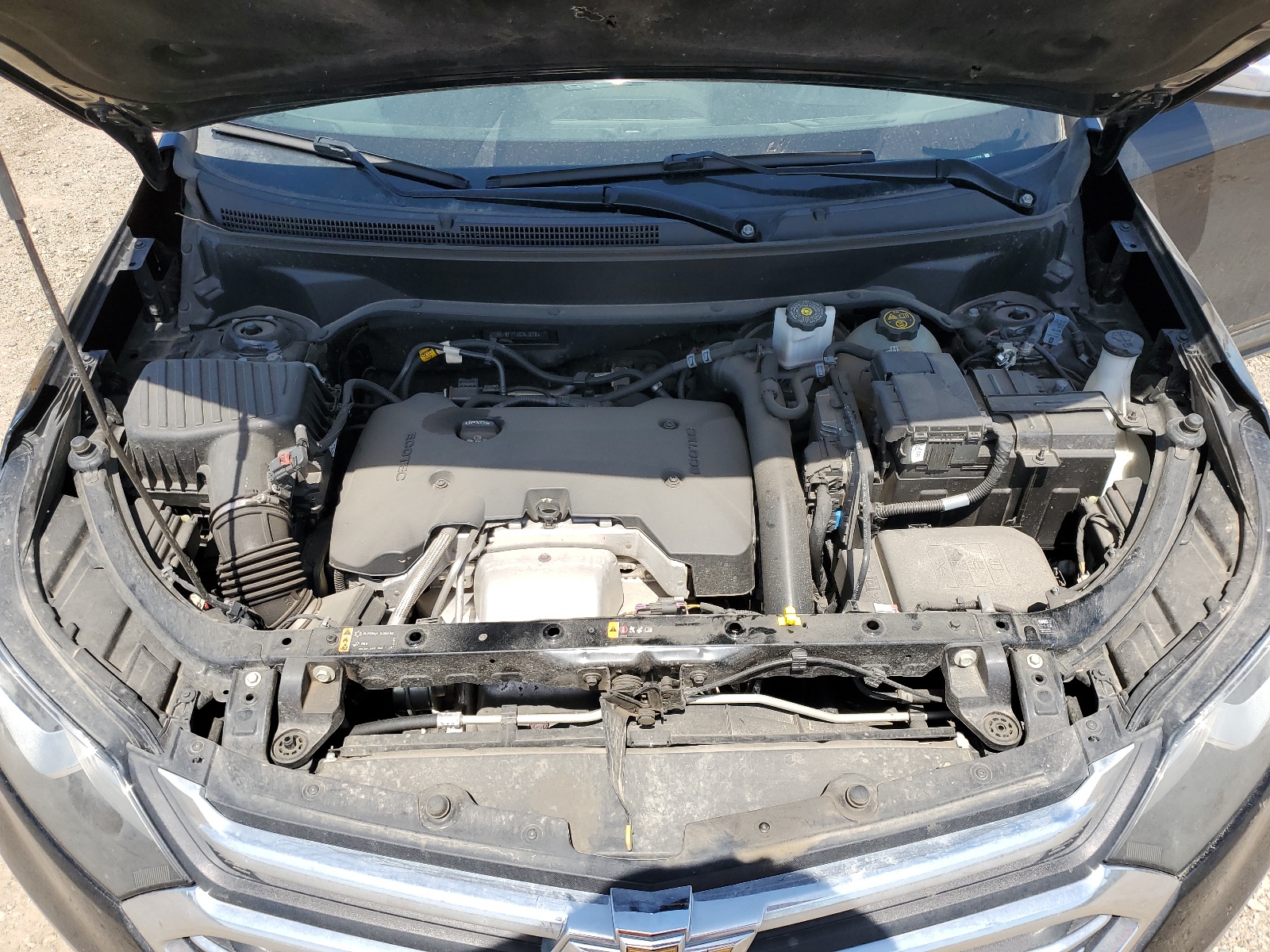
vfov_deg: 53.1
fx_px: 954
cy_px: 476
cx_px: 635
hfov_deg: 67.3
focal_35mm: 26
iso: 50
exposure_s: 1/1429
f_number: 1.5
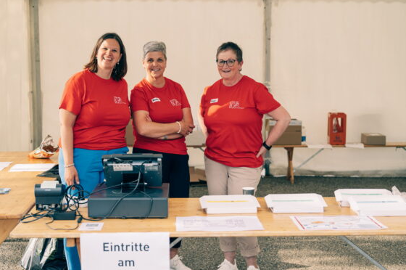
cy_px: 138
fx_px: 653
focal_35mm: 58
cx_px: 177
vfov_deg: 23.3
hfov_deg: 34.5
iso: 100
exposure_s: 1/320
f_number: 2.8
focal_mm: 50
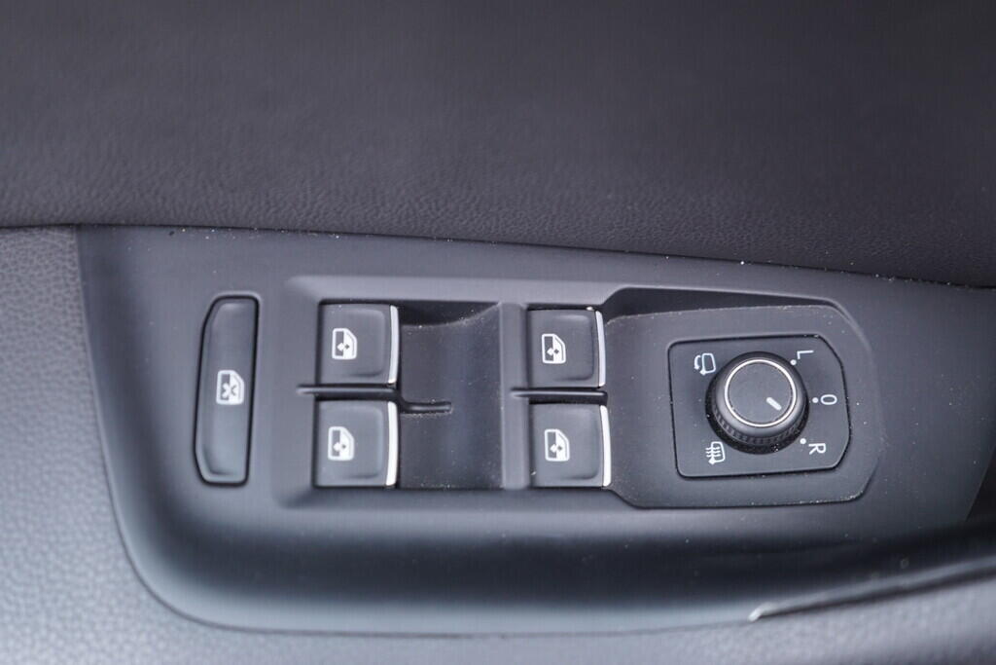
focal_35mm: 36
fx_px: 996
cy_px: 332
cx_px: 498
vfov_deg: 36.9
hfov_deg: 53.1
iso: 500
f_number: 2.8
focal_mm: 24
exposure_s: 1/40
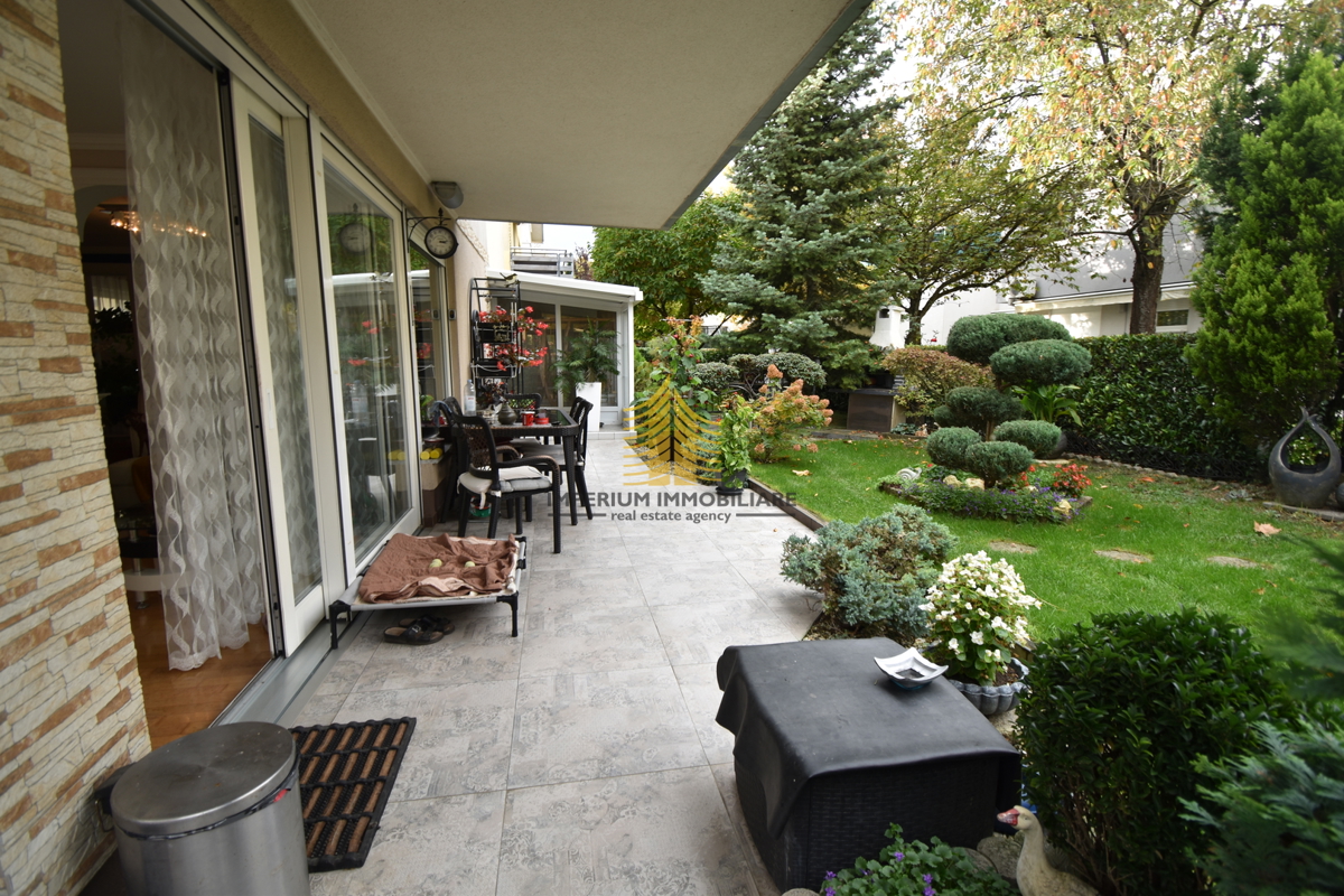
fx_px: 560
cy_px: 448
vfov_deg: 77.3
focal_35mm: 15
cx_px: 672
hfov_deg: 100.4
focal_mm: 10
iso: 100
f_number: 4.5
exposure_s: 1/50
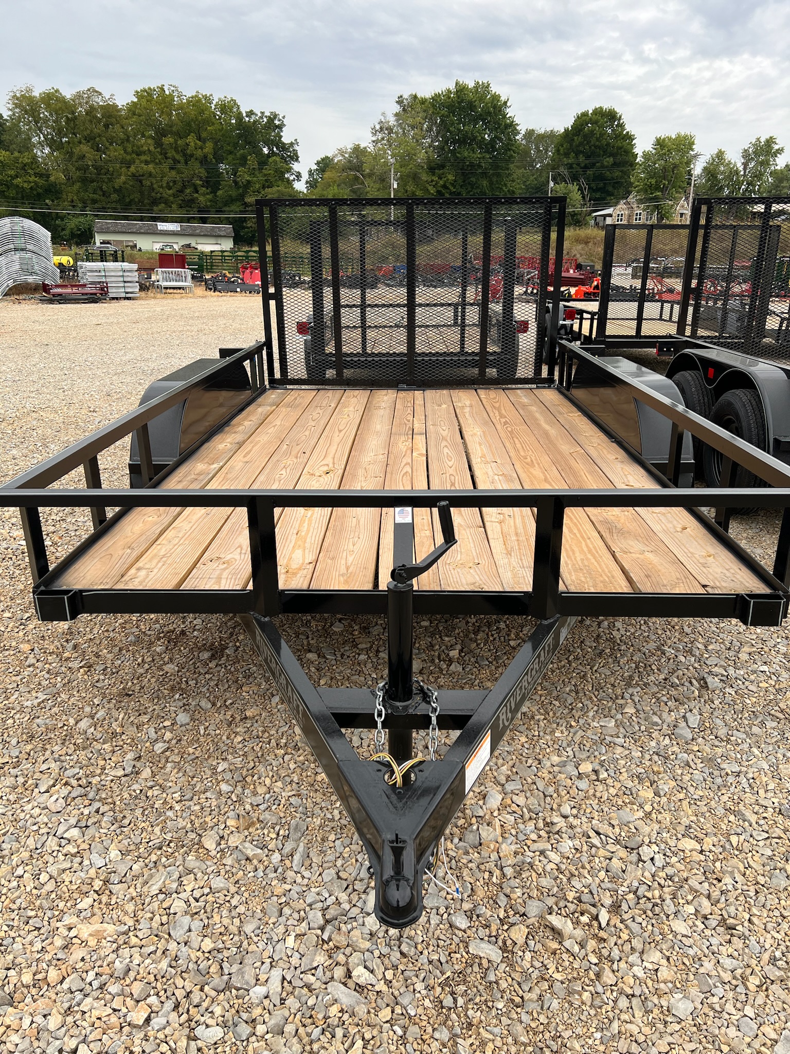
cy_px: 527
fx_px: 791
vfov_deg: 67.3
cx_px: 395
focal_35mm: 26
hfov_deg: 53.1
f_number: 1.5
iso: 50
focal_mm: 5.7
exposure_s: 1/639
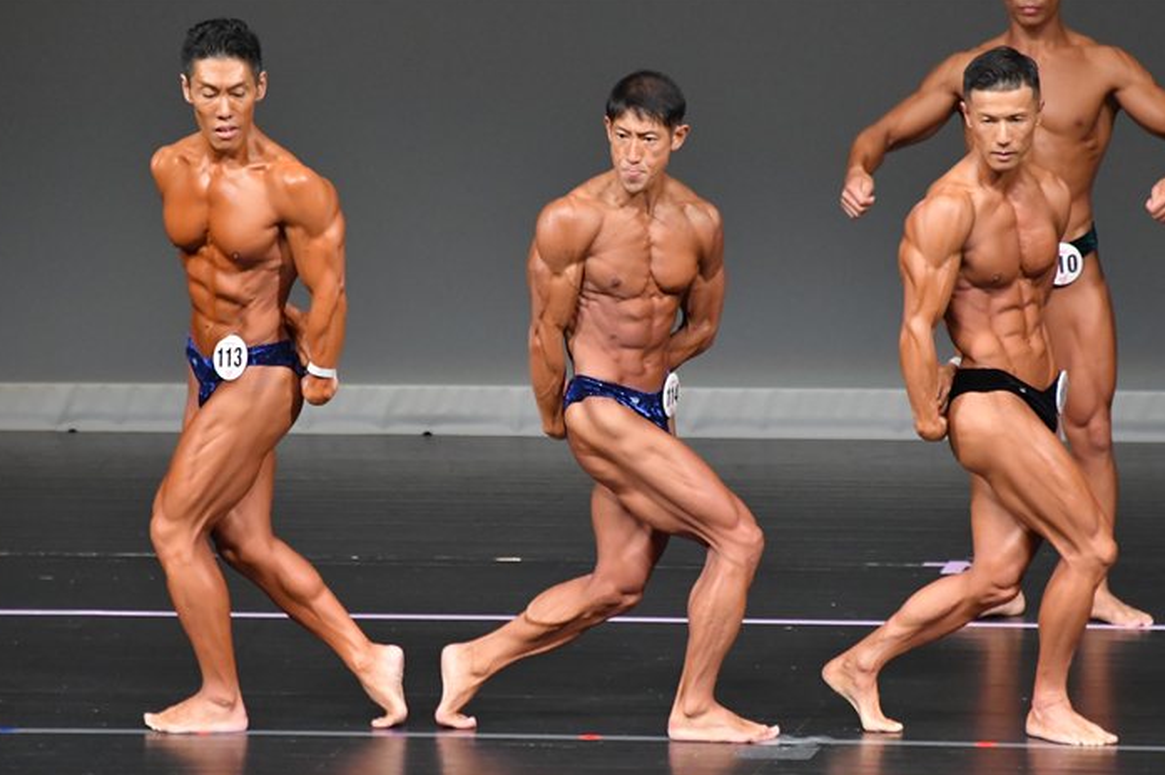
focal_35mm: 417
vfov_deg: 3.3
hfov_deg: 4.9
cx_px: 596
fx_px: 13488
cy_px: 423
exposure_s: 1/400
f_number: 5.6
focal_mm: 250
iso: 5000
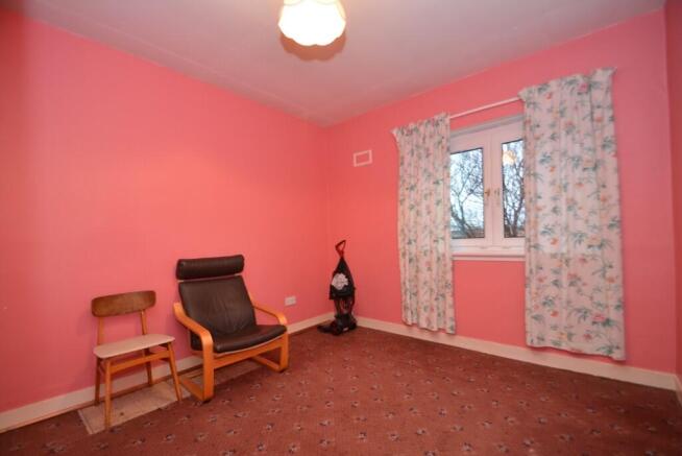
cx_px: 341
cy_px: 228
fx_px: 284
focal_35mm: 15
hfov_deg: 100.4
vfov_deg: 77.4
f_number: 3.5
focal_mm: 10
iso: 100
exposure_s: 1/15
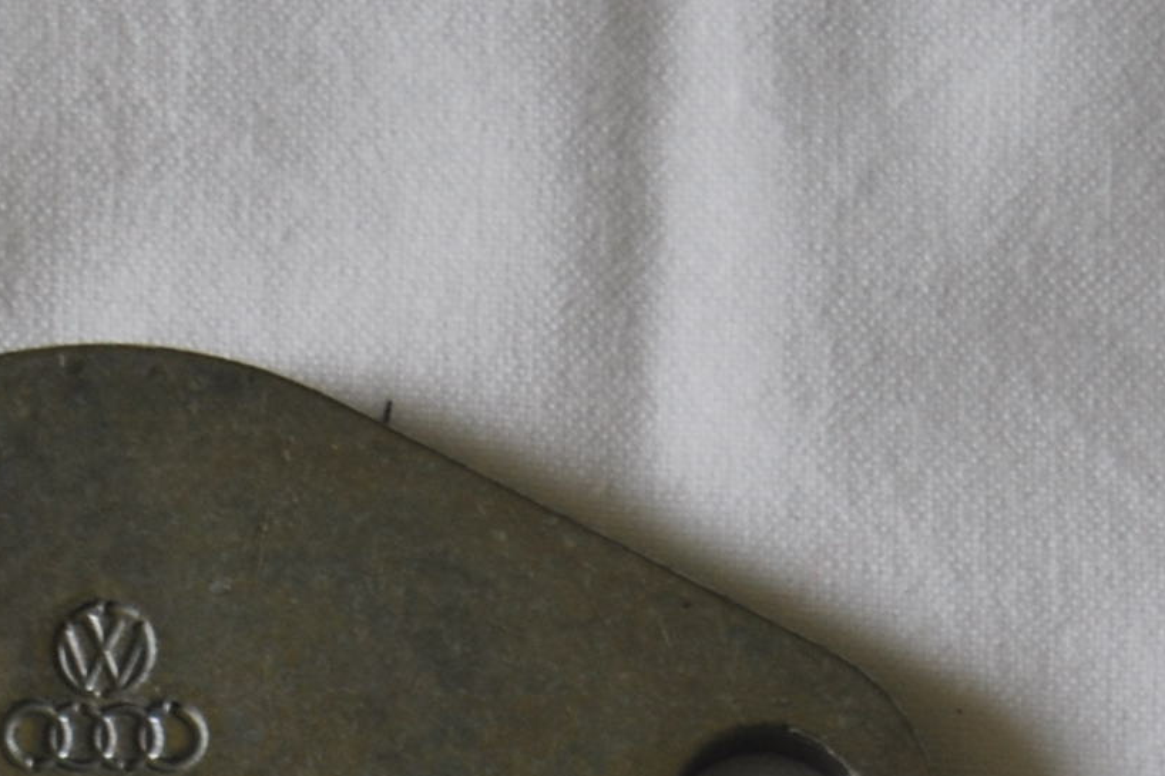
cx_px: 64
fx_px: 9472
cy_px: 1304
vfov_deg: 4.6
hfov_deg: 7.0
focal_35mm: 293
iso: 200
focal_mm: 55
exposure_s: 1/40
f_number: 5.6
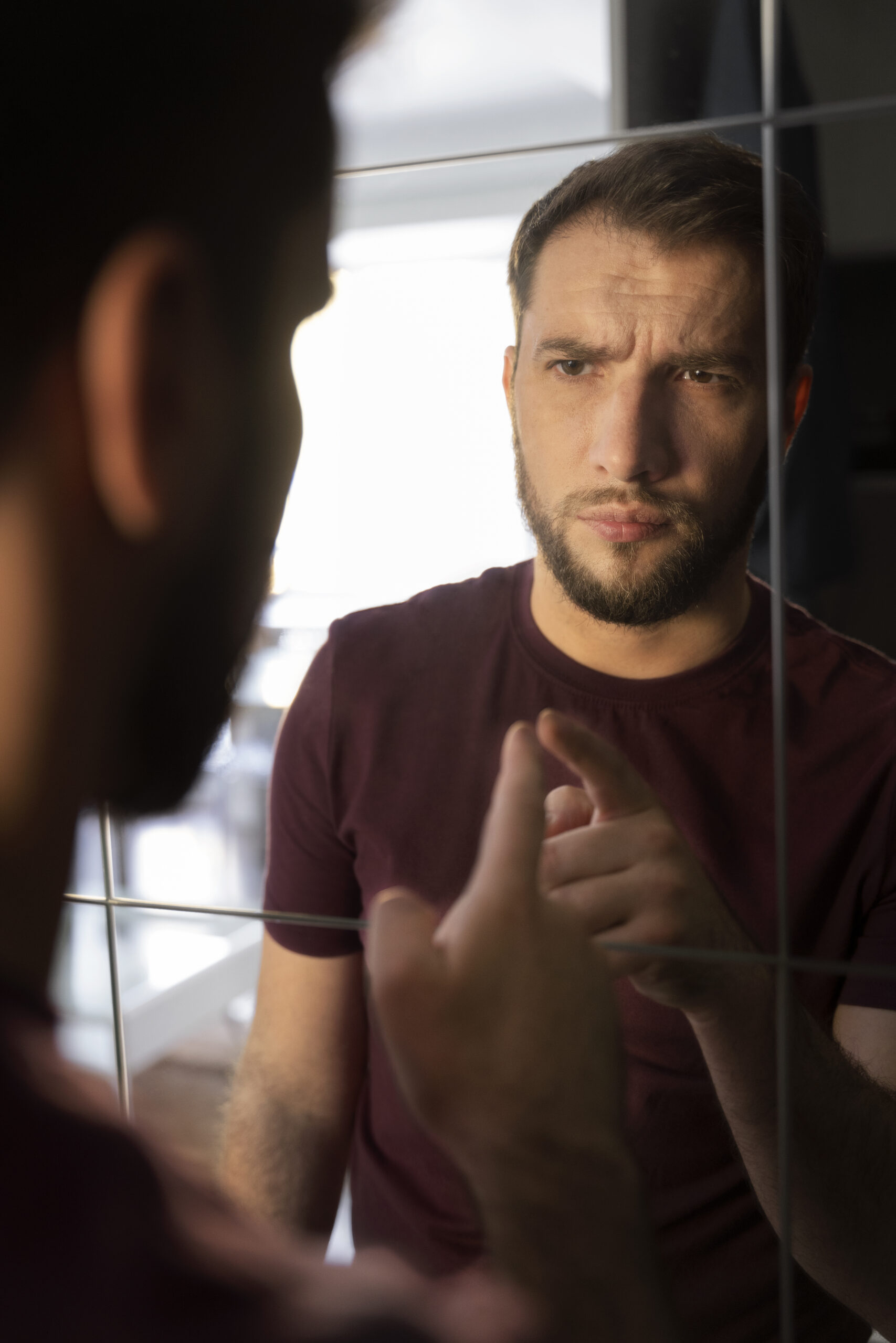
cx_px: 448
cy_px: 672
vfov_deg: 47.3
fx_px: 1534
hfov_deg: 32.6
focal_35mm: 41
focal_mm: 41.1
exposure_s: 1/80
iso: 1000
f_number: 2.8
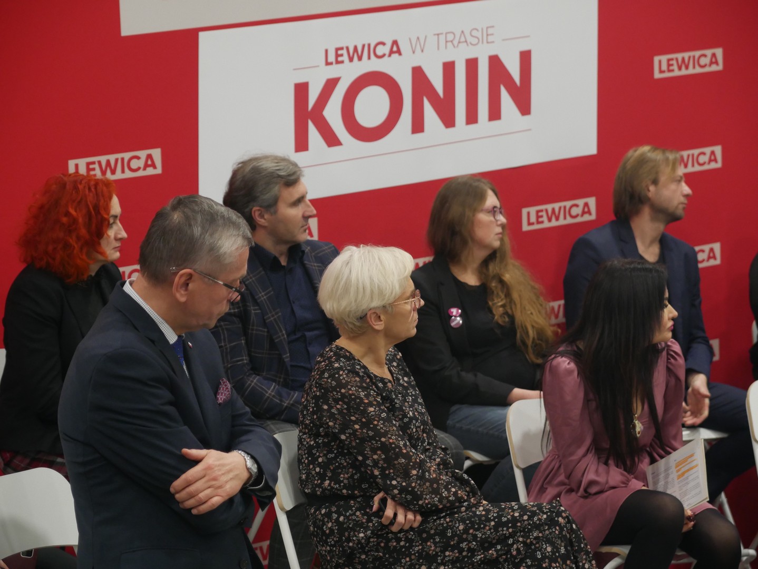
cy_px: 284
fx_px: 2366
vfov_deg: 13.7
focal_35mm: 108
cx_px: 379
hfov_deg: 18.2
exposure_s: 1/125
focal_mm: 54
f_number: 3.5
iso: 1250
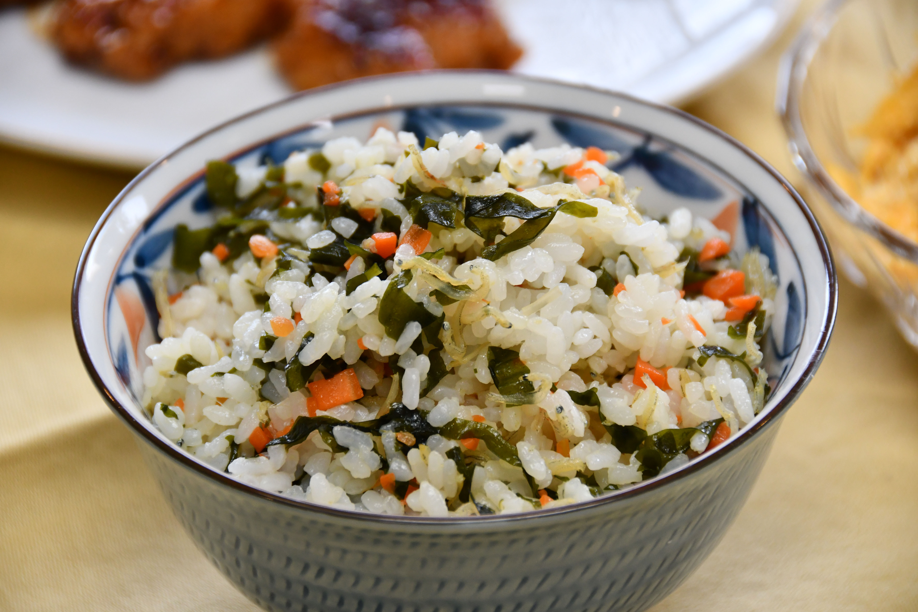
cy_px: 306
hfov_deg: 10.2
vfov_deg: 6.8
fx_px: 5151
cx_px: 459
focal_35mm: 202
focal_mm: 135
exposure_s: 1/200
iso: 800
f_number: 5.6
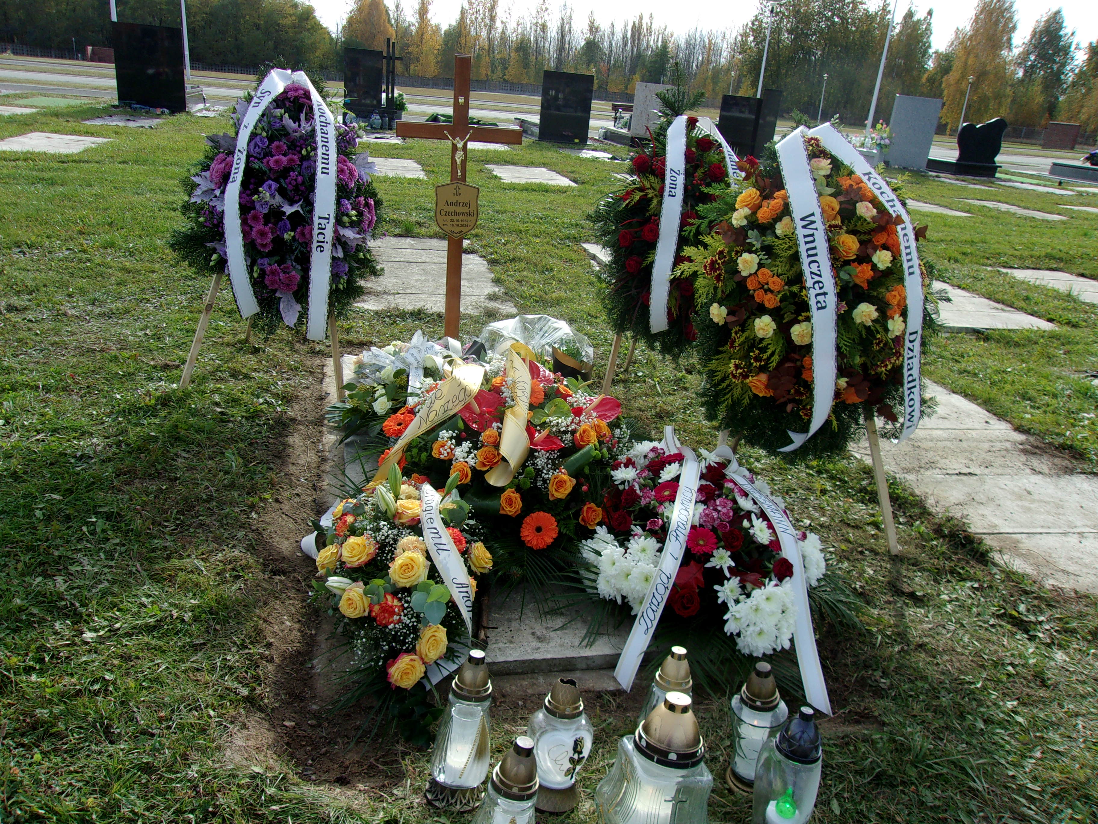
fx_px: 856
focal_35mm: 27
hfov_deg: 65.3
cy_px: 412
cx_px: 549
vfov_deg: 51.4
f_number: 10.4
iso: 80
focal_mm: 4.9
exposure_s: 1/70
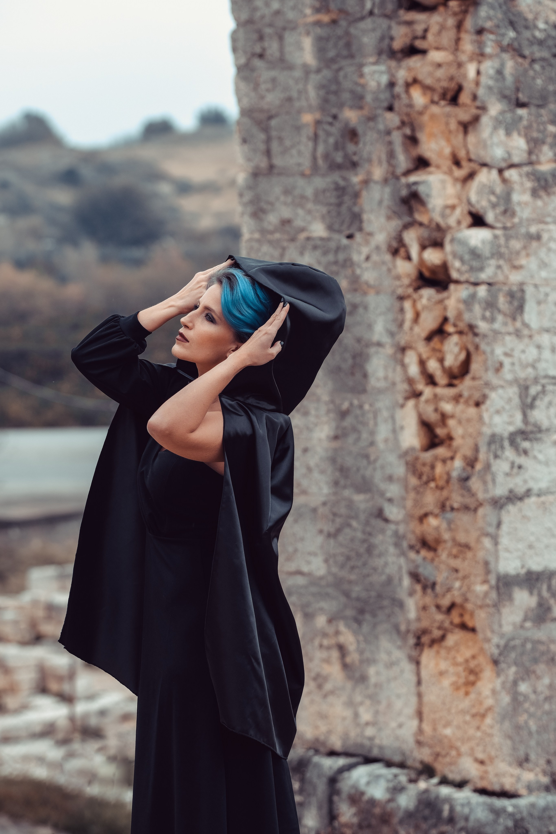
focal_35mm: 135
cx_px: 278
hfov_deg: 10.2
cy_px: 417
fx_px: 3127
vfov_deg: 15.2
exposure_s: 1/320
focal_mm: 90
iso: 160
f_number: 2.8
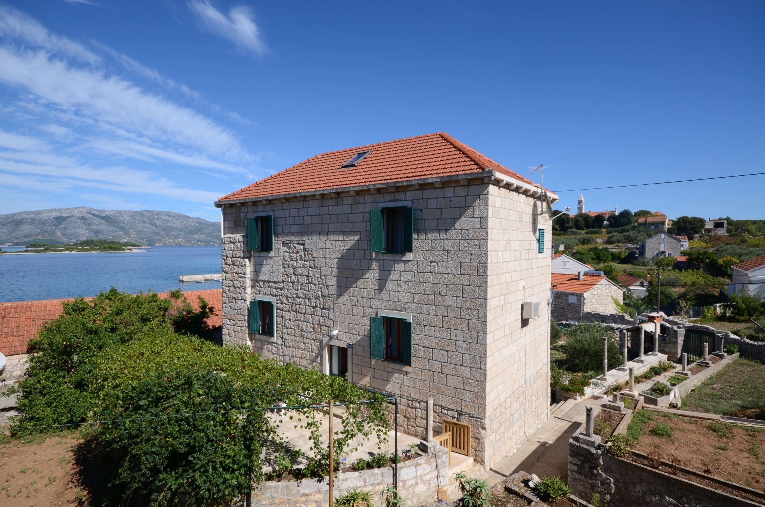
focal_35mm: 20
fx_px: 413
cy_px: 254
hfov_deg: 85.5
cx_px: 382
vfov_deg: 63.0
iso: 100
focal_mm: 13
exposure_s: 1/160
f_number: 11
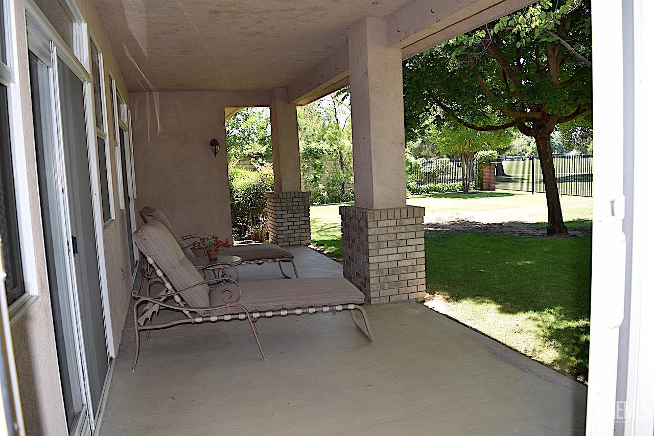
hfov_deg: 67.4
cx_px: 327
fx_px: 490
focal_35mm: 27
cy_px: 218
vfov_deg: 47.9
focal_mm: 18
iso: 160
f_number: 5.6
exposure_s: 1/125
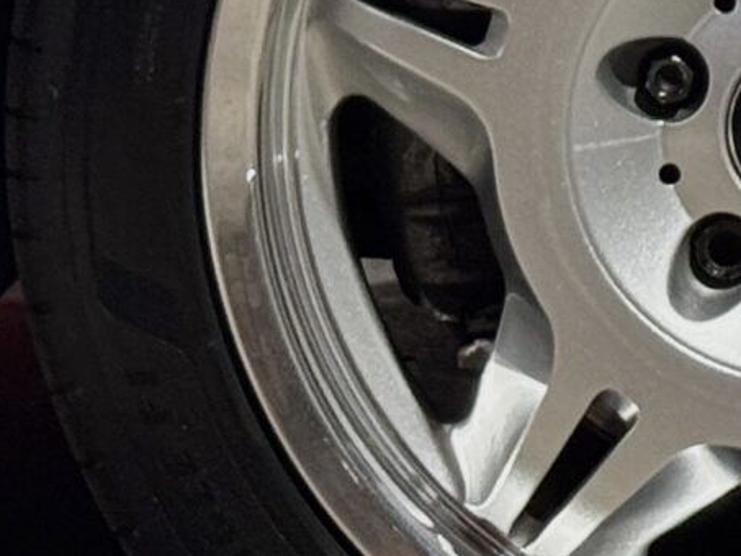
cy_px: -468
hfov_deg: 7.2
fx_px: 5803
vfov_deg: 5.4
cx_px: 937
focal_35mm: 271
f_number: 1.78
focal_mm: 6.76
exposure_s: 1/50
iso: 200
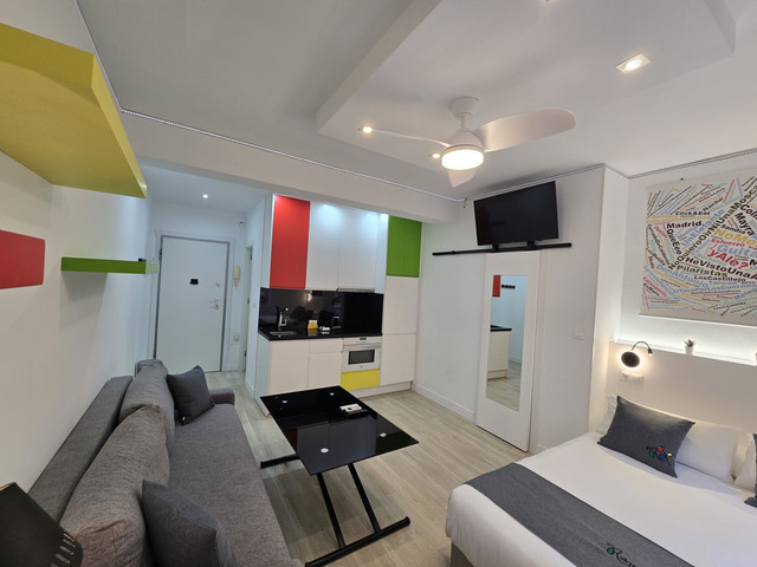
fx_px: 284
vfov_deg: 89.9
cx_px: 378
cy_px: 284
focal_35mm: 13
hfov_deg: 106.2
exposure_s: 1/50
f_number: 2.2
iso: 50
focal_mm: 2.2
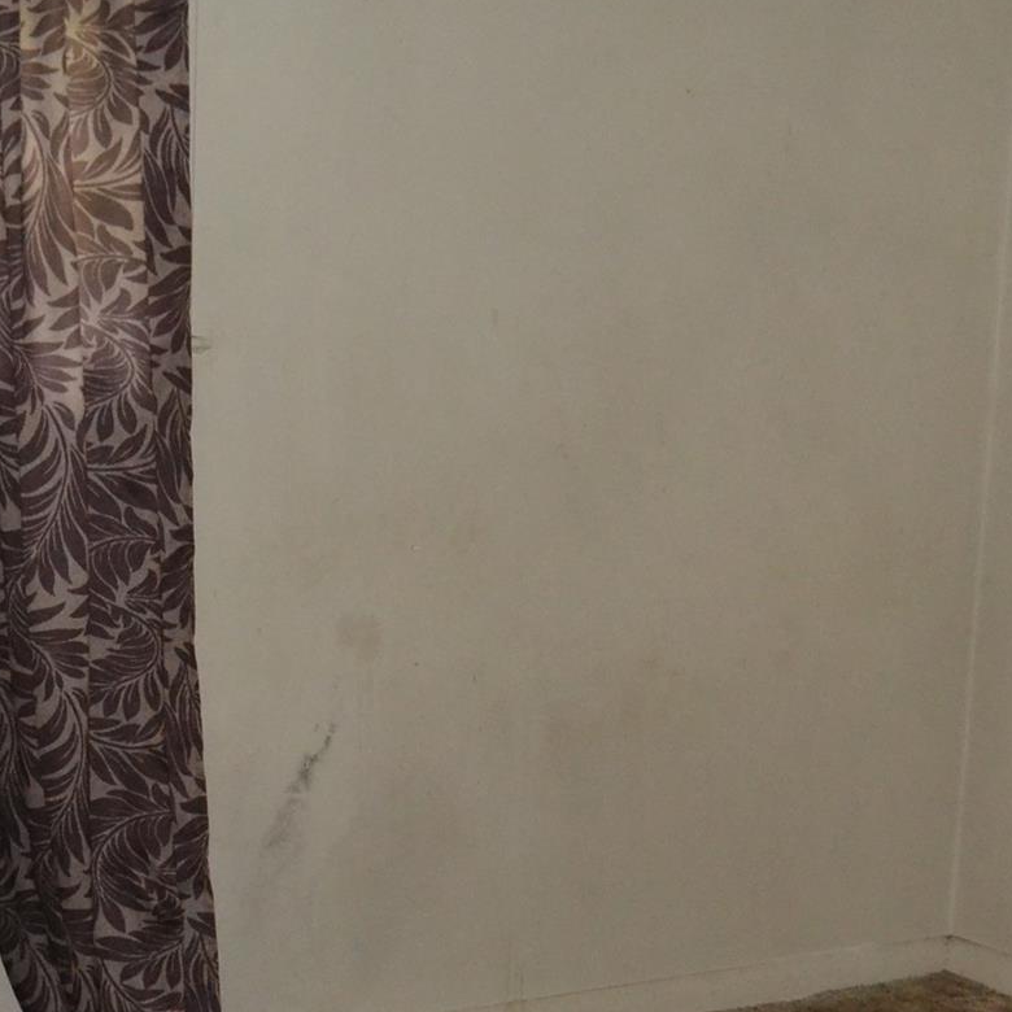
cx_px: 228
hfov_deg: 19.8
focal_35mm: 87
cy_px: 787
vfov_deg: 19.8
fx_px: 2878
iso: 3200
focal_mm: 26
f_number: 4.2
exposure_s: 1/60
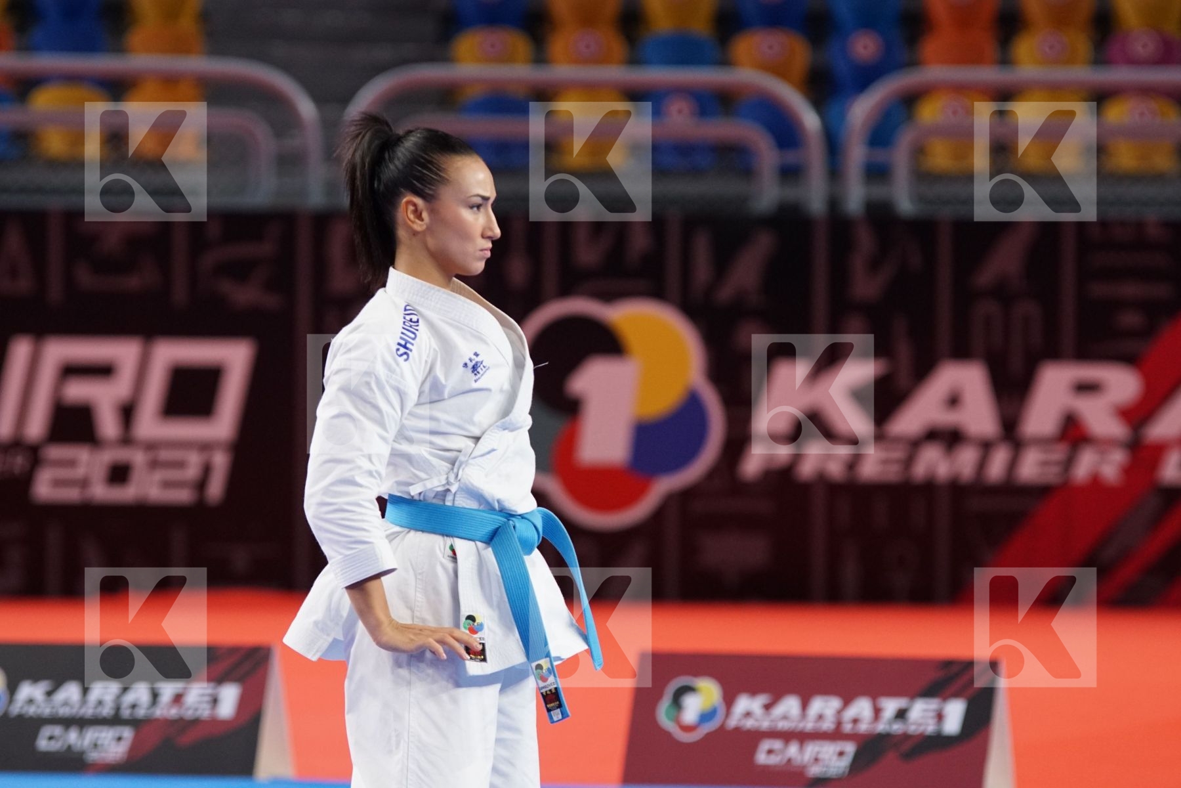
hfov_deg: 8.6
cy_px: 394
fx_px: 7873
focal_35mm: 240
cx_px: 590
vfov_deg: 5.7
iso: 1000
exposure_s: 1/400
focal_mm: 160
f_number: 3.2
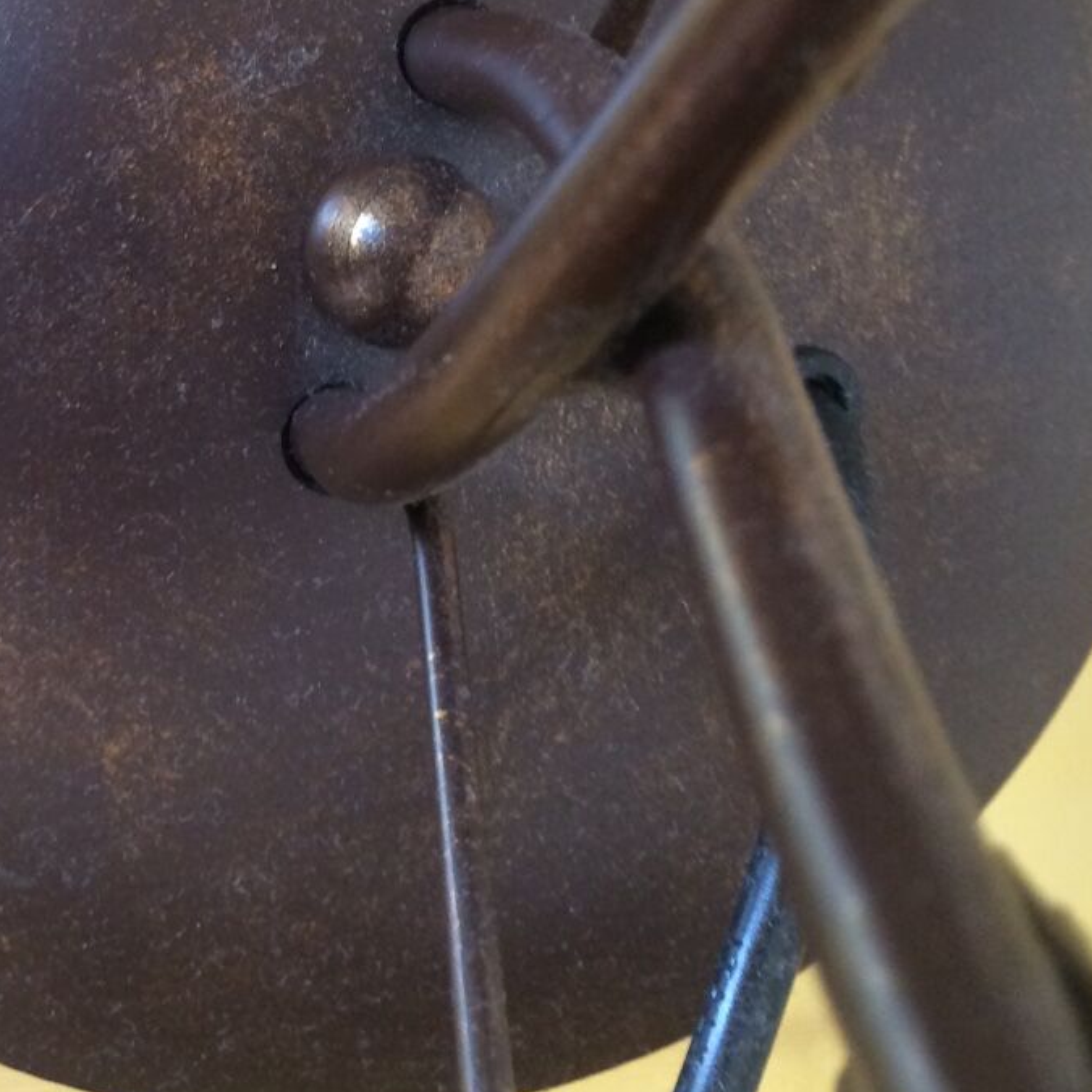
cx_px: 257
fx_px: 2213
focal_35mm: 62
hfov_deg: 27.3
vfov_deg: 27.4
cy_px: 280
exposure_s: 1/33
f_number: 2.2
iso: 125
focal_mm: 4.15
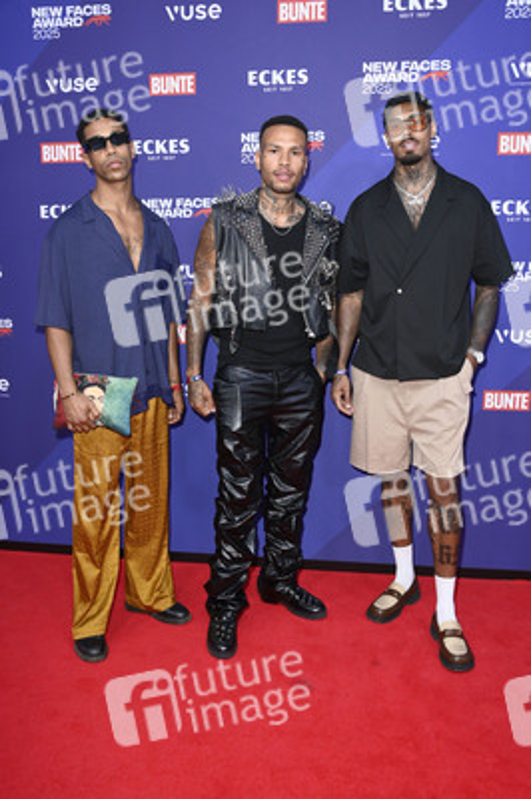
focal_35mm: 32
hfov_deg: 41.0
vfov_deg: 58.8
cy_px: 400
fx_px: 709
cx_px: 266
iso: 800
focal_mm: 32
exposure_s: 1/250
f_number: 5.6
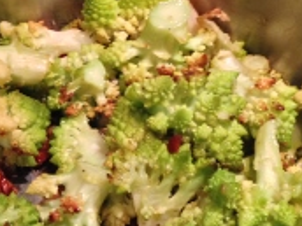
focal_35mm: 92
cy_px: 230
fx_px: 803
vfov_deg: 15.7
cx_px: 98
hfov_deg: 21.2
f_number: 2.4
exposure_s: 1/20
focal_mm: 4.12
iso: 125
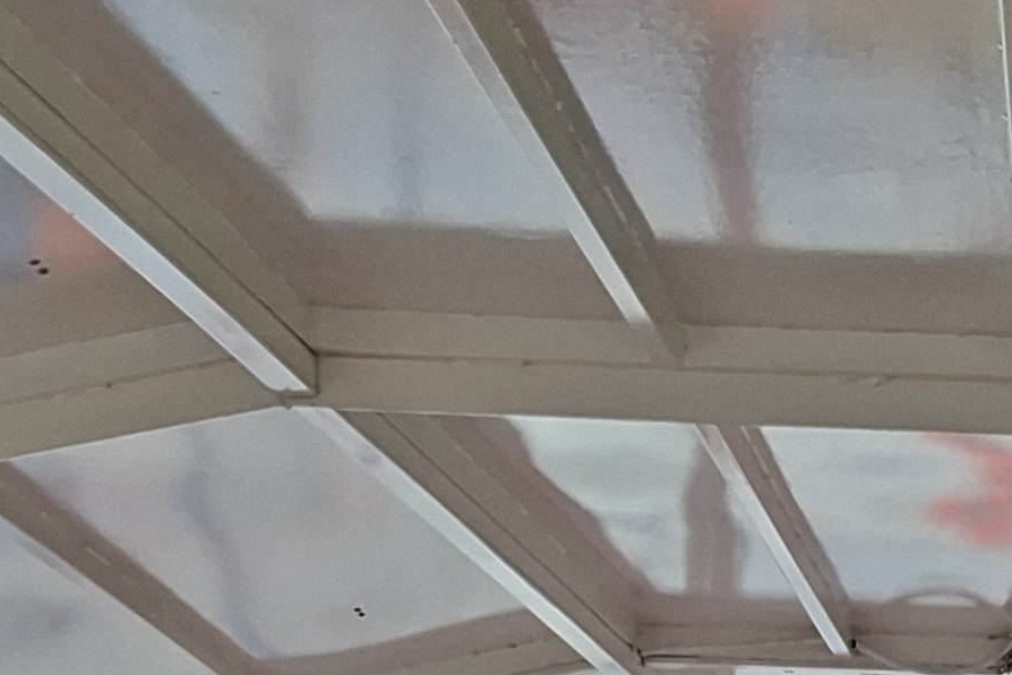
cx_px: 1055
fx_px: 3008
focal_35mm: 107
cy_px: 1413
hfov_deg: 18.5
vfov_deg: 11.4
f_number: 1.8
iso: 50
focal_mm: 5.54
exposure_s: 1/310
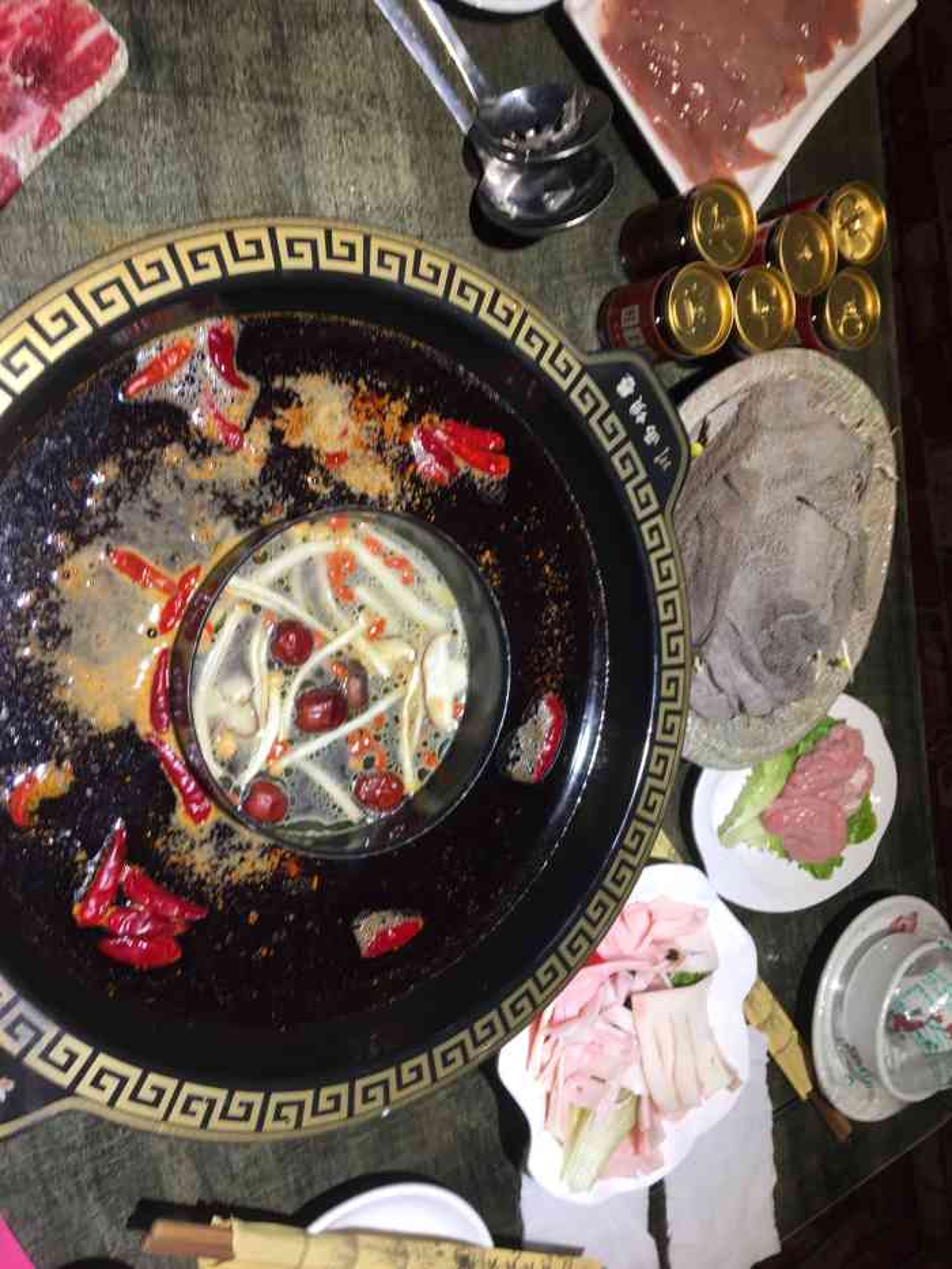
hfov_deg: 48.2
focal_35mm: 29
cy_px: 634
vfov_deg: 61.7
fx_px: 1063
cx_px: 476
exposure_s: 1/50
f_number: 2.2
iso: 32
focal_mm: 4.15
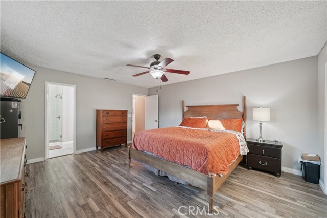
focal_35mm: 13
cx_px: 164
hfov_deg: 108.4
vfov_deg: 85.4
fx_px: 118
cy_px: 109
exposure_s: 1/6
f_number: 8
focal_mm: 13
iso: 400
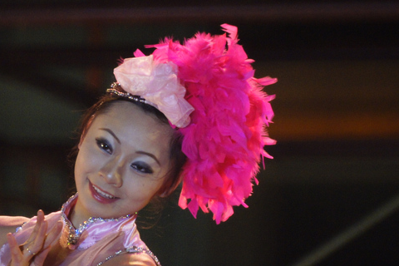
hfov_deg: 1.5
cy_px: 167
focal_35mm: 1405
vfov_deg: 1.0
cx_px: 123
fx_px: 15571
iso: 1600
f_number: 8
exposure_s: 1/160
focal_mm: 500
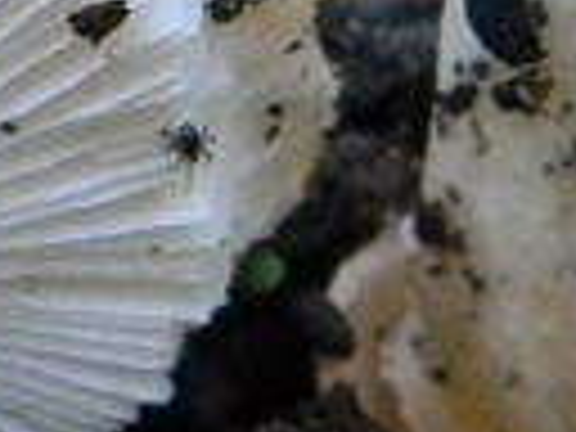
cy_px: 72
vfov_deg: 2.9
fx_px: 8619
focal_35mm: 518
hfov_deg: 3.8
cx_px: 9
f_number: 4.5
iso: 400
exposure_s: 1/29
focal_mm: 15.1
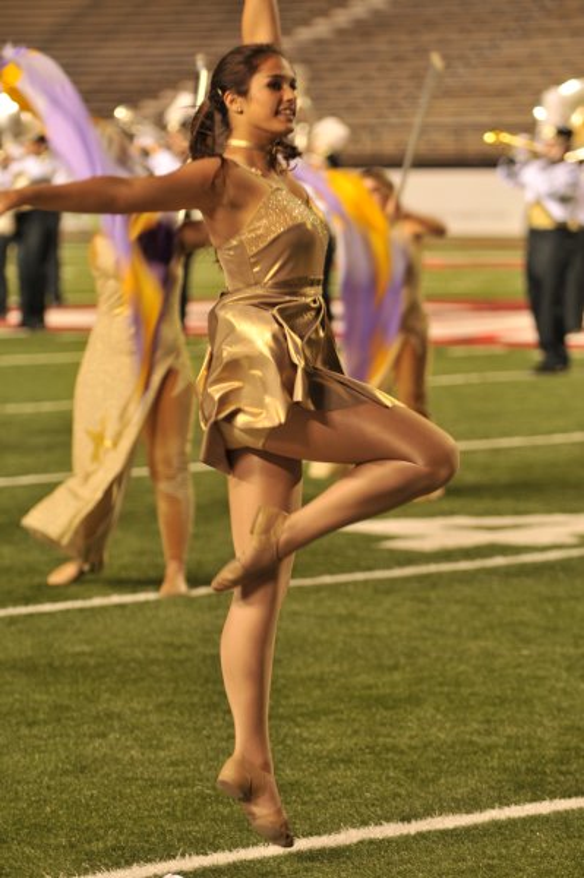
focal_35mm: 174
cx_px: 292
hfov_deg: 7.9
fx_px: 4241
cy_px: 439
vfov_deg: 11.8
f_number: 2.8
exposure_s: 1/60
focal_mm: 116
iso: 250
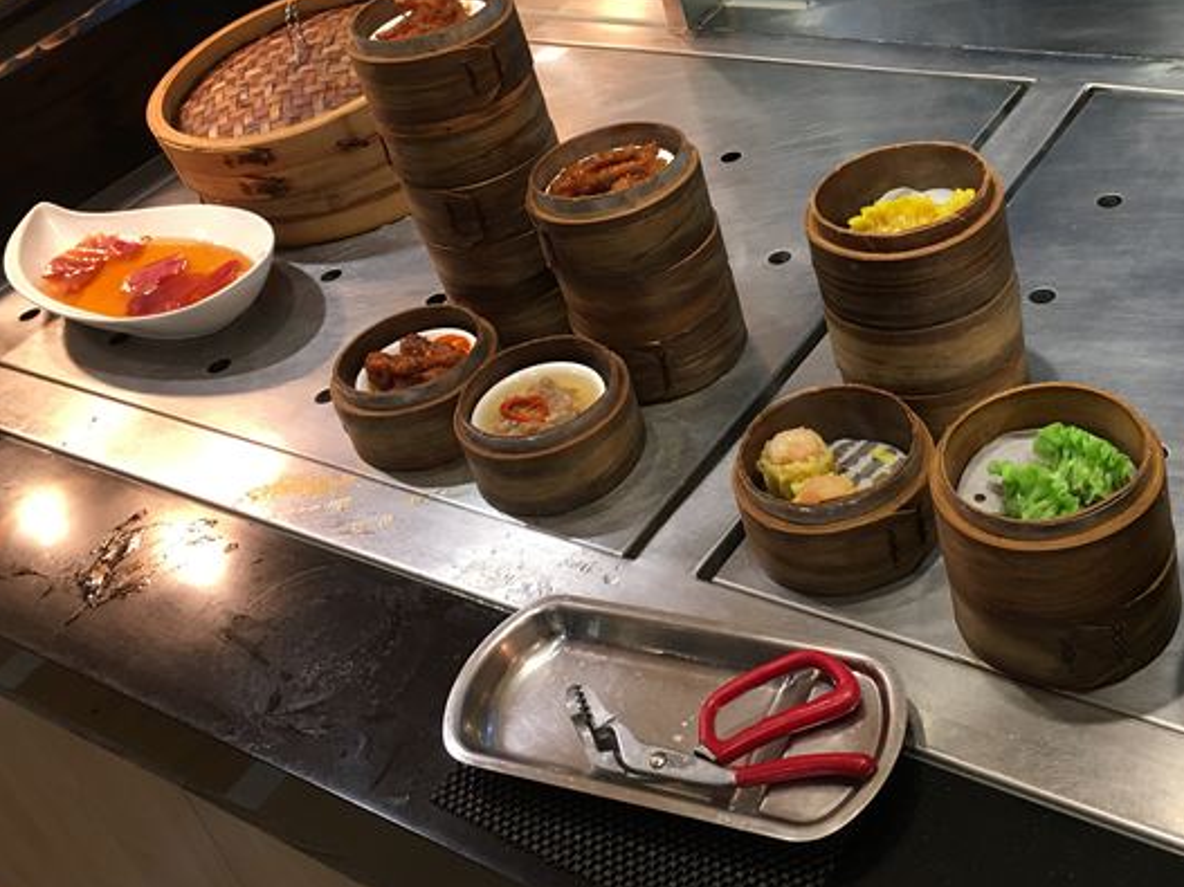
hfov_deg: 42.6
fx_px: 1505
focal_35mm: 44
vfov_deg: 32.4
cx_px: 753
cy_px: 252
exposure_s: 1/30
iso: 40
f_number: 2.2
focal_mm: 4.15
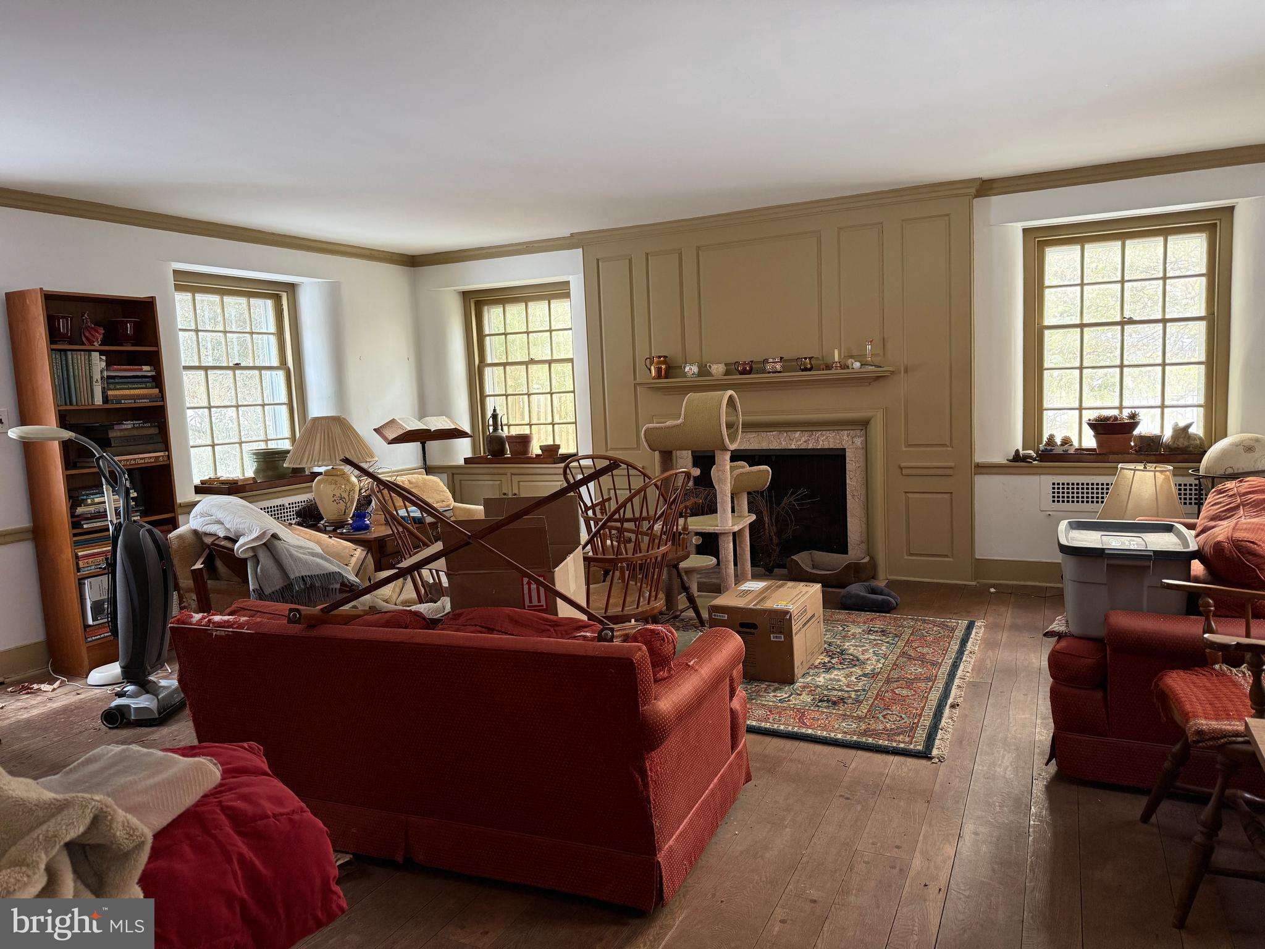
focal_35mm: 24
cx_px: 632
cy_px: 474
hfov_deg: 71.6
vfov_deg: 56.8
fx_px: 877
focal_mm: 6.76
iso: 250
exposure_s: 1/60
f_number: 1.78
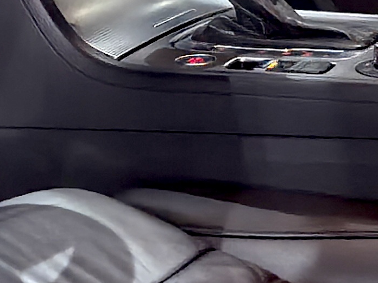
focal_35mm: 247
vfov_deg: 6.0
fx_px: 2697
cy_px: -104
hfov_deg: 7.8
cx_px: -244
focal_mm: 6.98
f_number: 1.4
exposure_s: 1/50
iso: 160
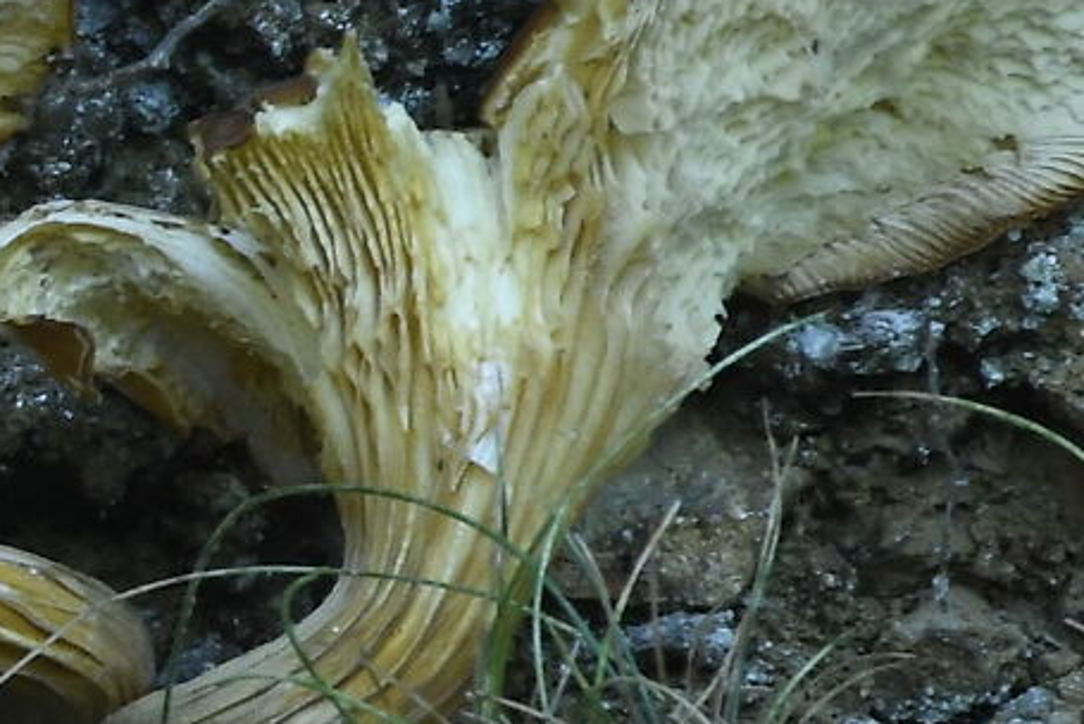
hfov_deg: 1.9
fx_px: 33353
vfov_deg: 1.2
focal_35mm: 1107
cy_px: 105
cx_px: -1394
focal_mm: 140
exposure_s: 1/50
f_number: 13
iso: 1600
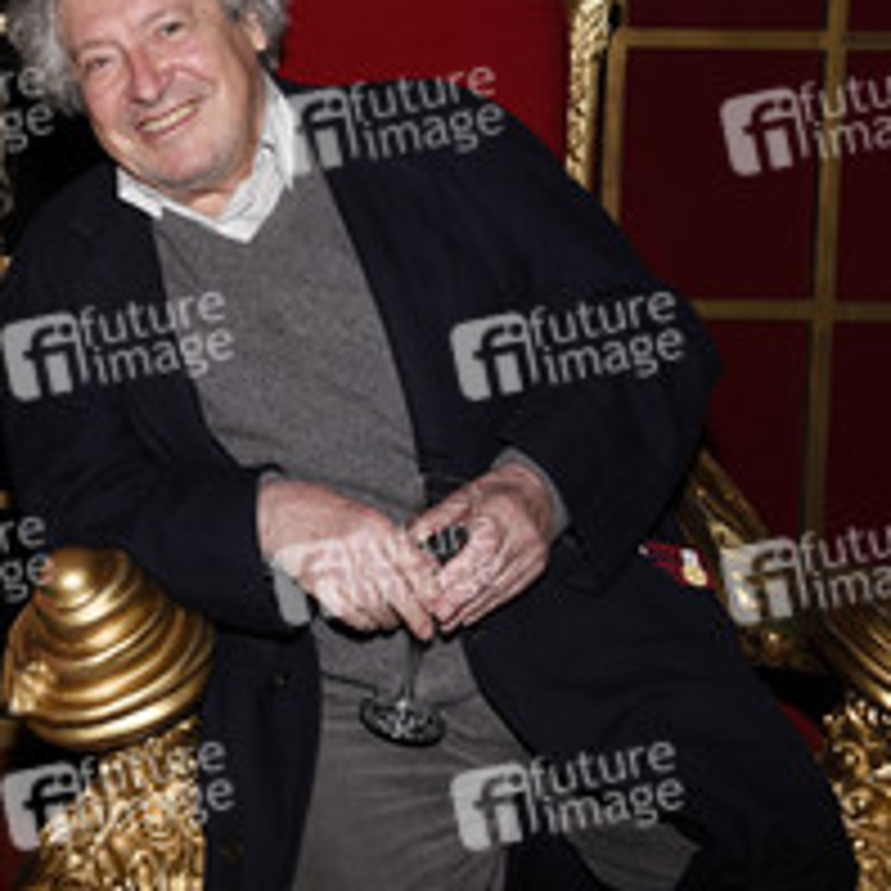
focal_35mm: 62
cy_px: 234
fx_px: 1806
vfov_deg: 27.4
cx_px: -2
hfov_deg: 26.3
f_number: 6.3
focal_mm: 32
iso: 200
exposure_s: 1/160
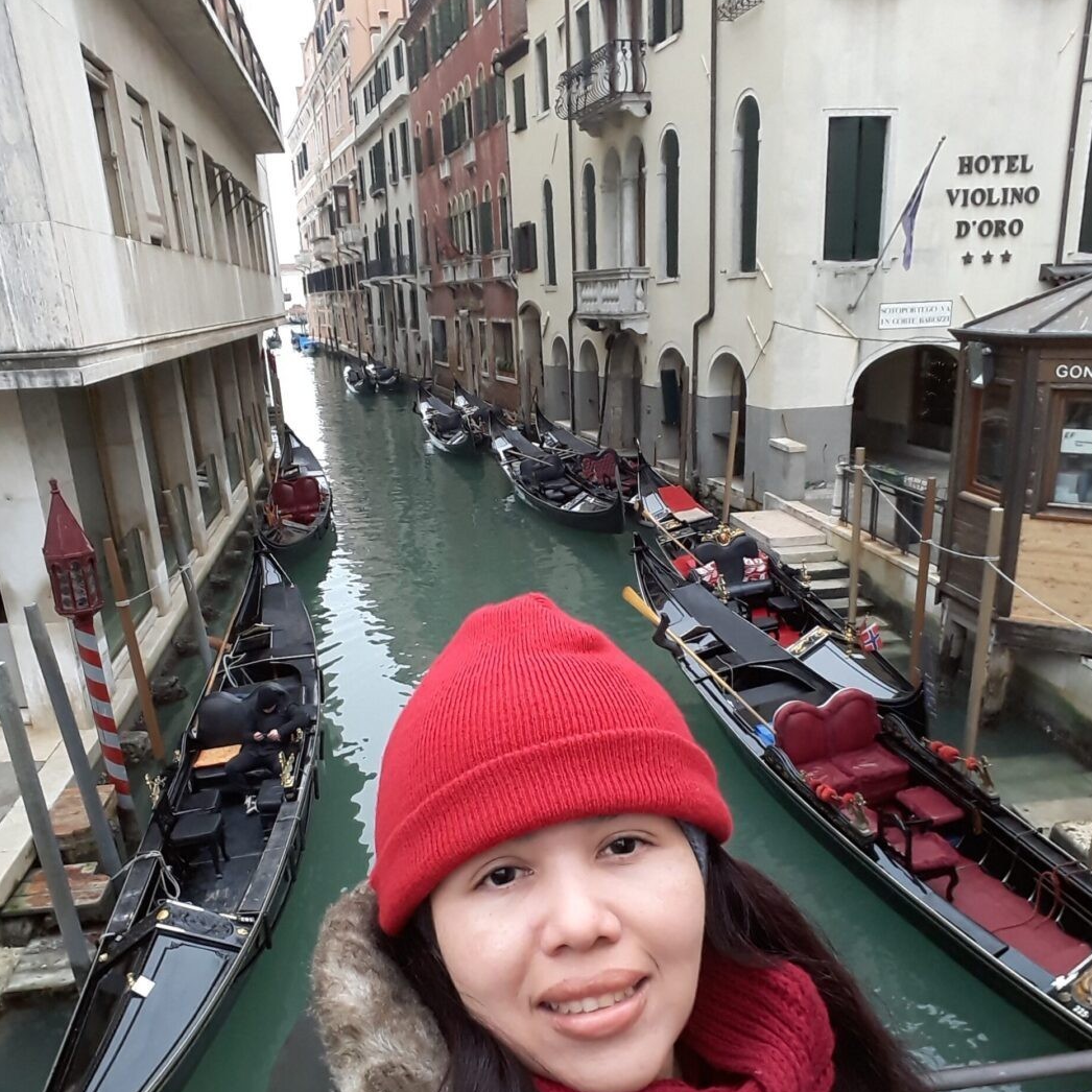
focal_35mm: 28
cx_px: 561
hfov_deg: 57.3
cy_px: 680
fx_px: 999
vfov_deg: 56.6
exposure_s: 1/120
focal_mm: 1.95
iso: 80
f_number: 2.2
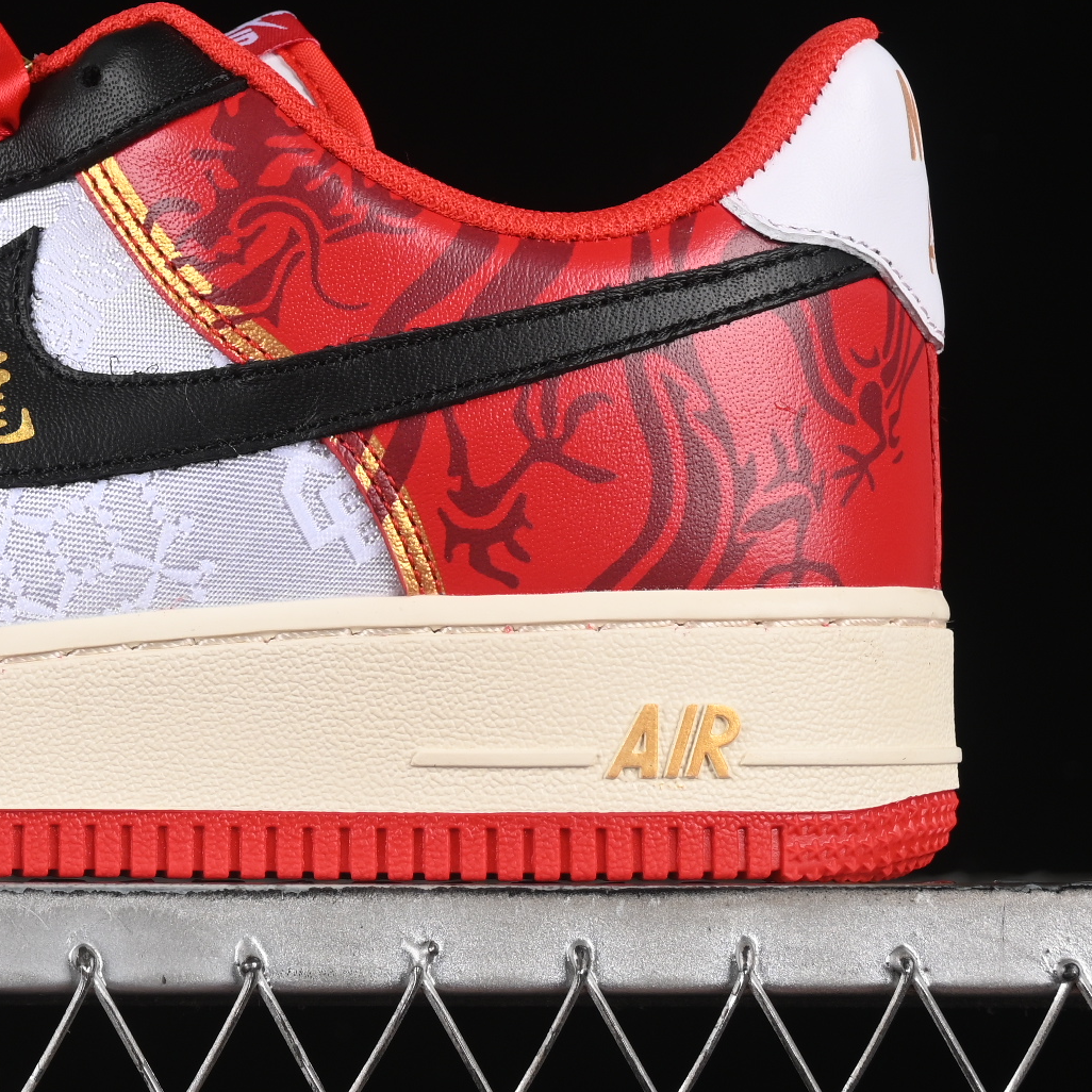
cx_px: -54
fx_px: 6174
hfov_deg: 10.0
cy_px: 268
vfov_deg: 10.1
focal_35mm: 173
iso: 160
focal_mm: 50
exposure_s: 1/80
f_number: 8
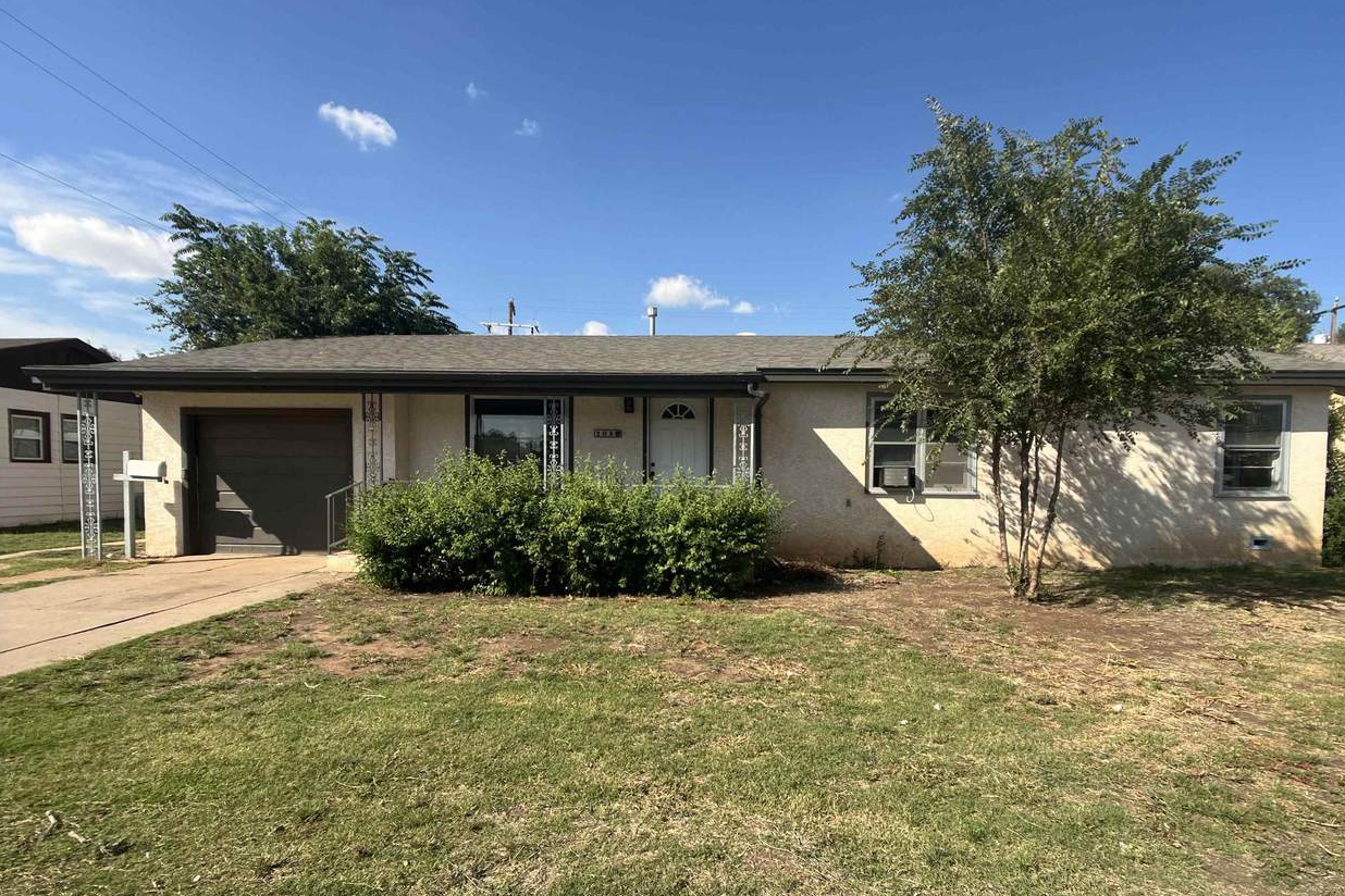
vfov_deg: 46.3
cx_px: 687
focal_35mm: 28
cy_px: 510
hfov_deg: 65.5
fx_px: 1046
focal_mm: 5.7
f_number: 1.5
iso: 50
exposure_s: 1/3077
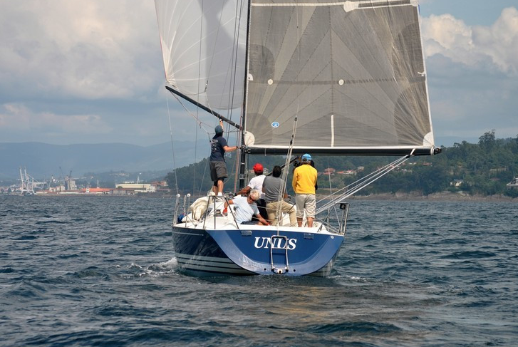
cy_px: 182
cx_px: 261
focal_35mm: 159
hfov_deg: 12.9
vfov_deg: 8.7
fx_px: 2291
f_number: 5.6
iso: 100
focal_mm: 86
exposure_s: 1/500
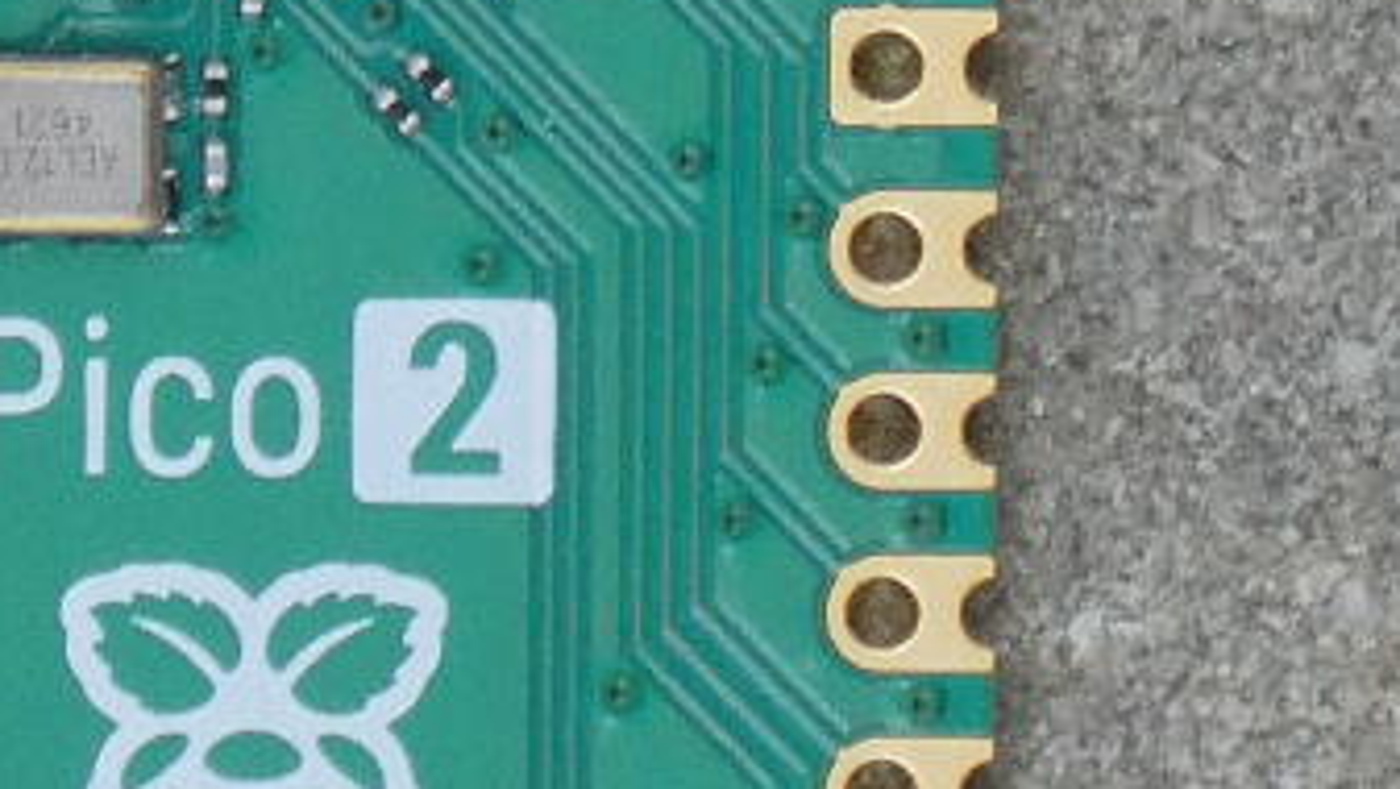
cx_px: 303
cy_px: 208
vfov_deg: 2.1
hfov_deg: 3.7
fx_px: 21617
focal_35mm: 582
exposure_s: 1/100
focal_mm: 53.8
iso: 250
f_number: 5.8
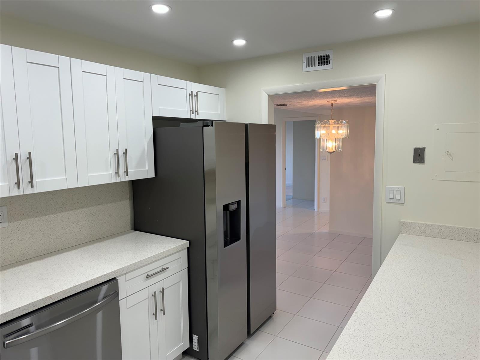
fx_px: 333
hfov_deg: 71.6
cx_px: 240
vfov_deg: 56.8
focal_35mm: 24
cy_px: 180
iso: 80
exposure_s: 1/120
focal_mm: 6.86
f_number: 1.78
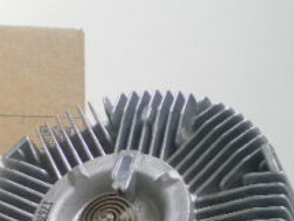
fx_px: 766
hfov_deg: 21.1
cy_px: 211
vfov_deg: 16.2
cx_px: 14
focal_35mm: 90
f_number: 3.1
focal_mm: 6.3
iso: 250
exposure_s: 1/30
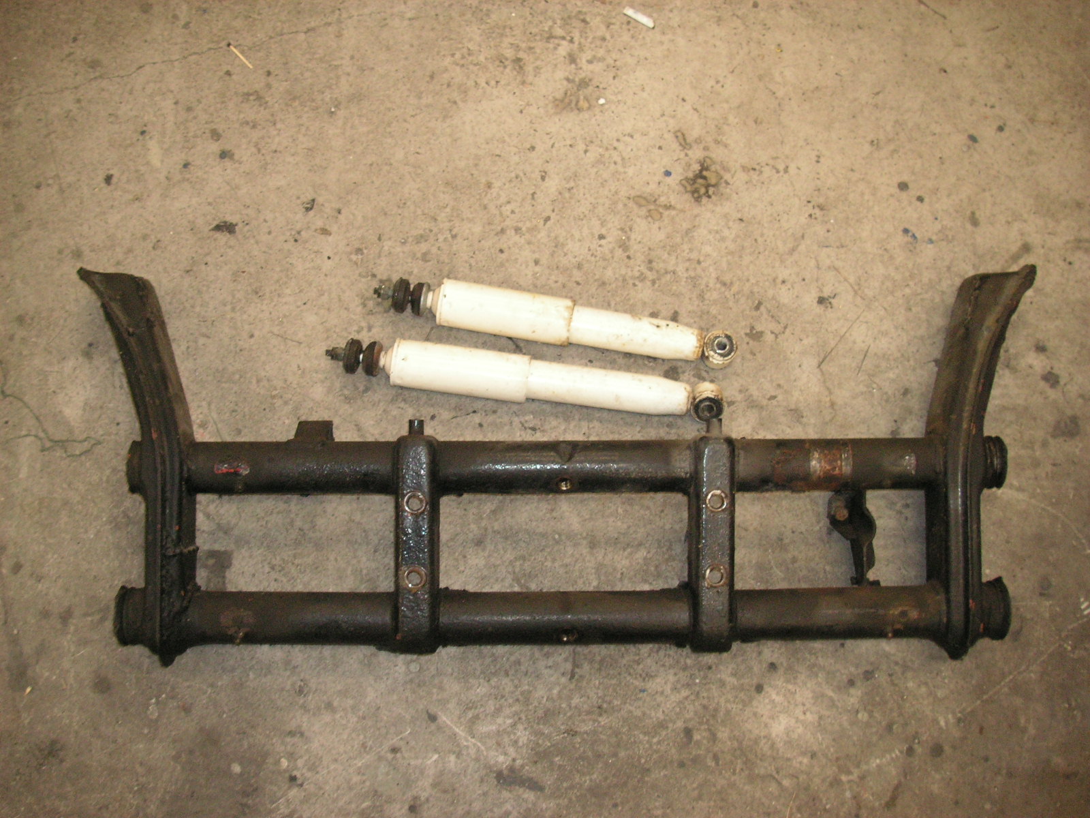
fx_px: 1197
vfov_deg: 37.7
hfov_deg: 49.0
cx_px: 545
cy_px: 409
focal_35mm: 38
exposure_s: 1/45
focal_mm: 6.3
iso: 160
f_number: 3.3
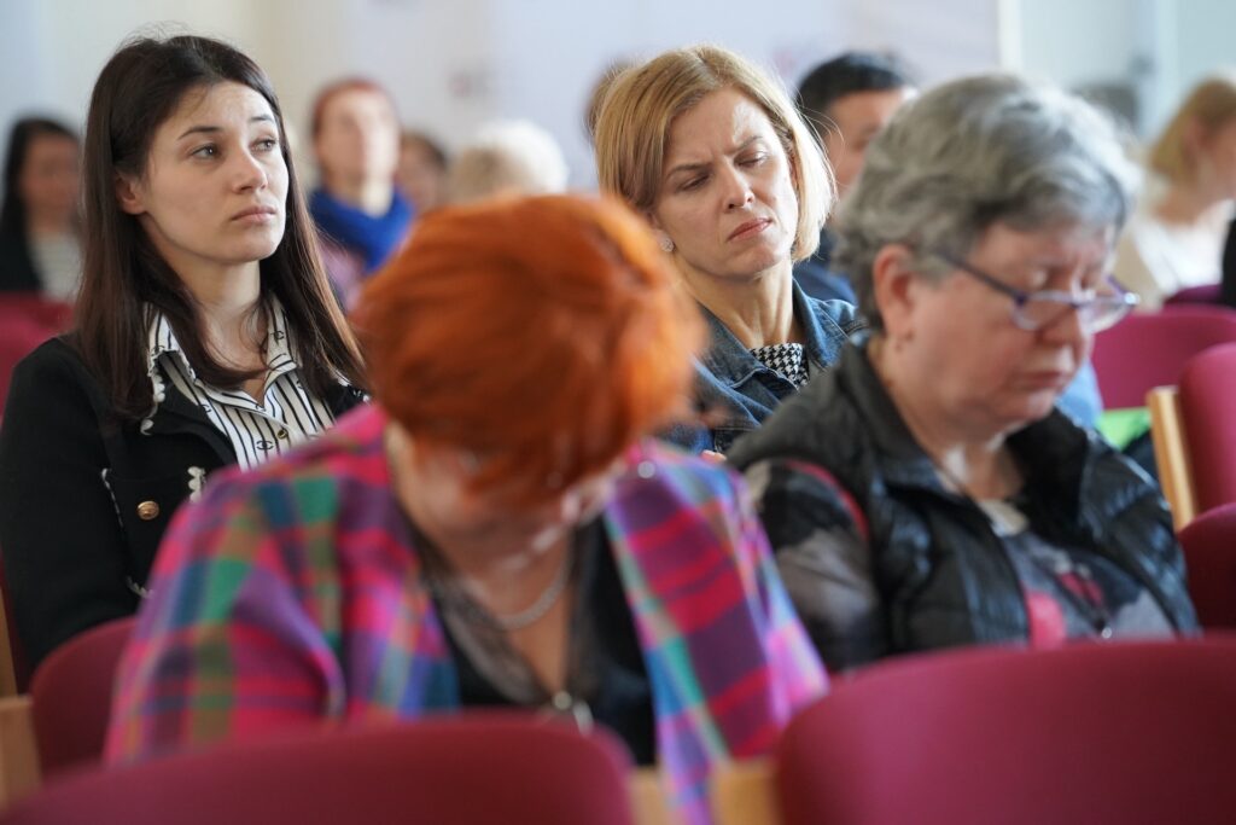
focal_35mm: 166
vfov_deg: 8.3
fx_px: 5713
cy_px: 412
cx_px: 618
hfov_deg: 12.3
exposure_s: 1/200
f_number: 4
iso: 6400
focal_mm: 166.4
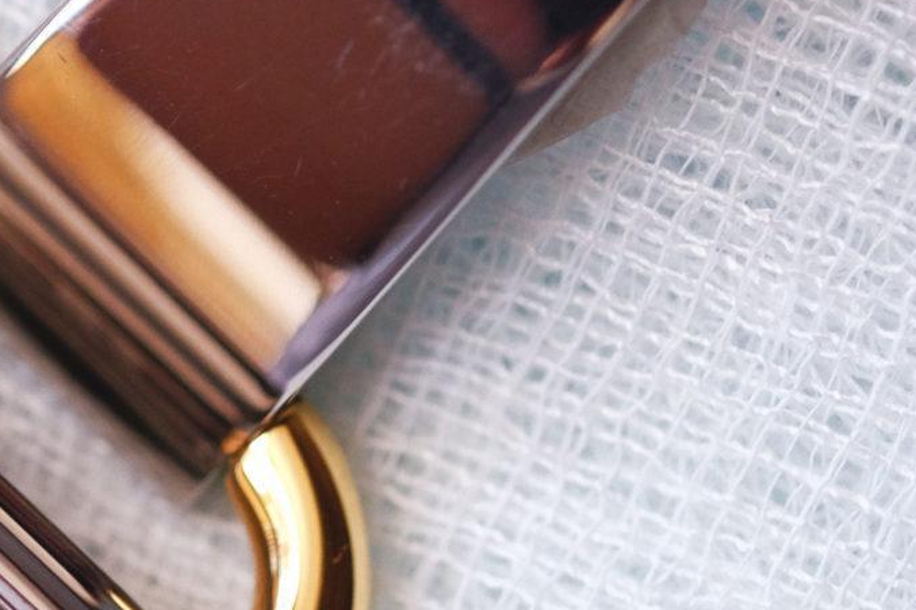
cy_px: 667
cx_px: -266
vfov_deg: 5.4
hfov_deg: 8.0
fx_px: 6435
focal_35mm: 253
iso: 1250
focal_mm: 60
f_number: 3.2
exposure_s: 1/160
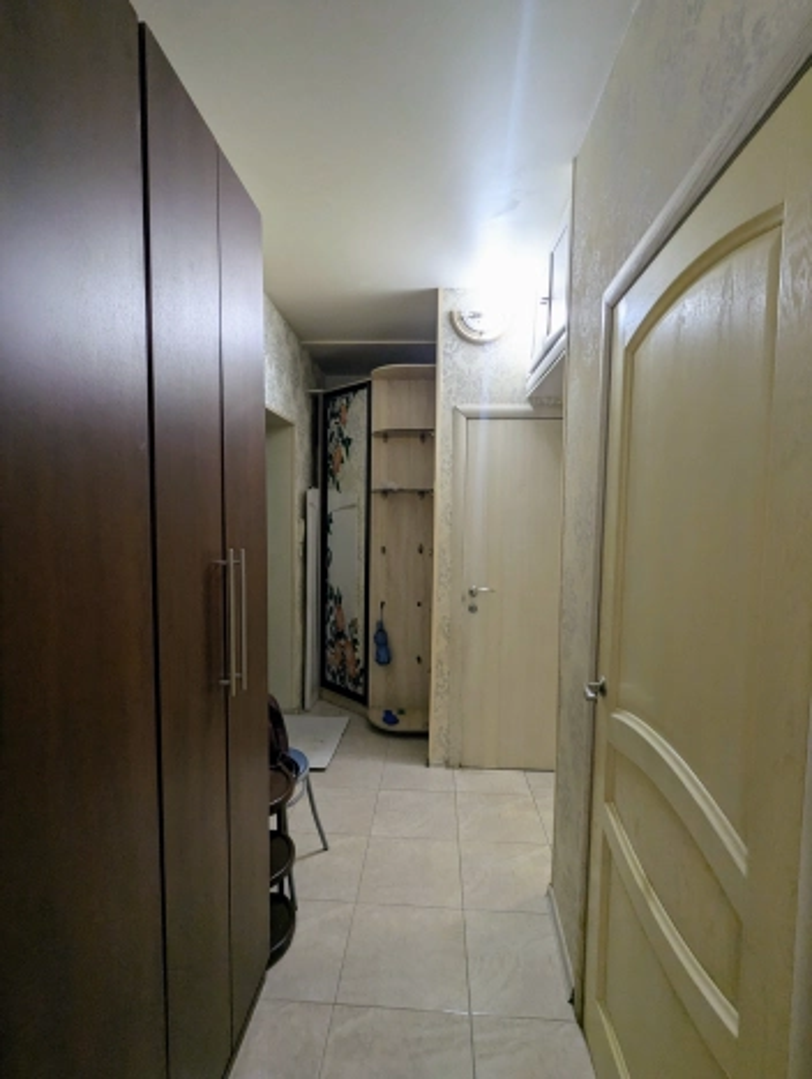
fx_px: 500
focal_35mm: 16
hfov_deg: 78.2
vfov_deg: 94.4
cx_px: 406
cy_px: 540
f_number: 2.2
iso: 143
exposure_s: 1/25
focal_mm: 2.35
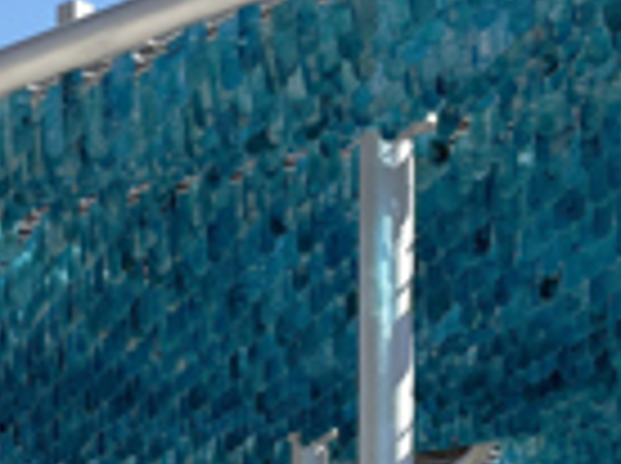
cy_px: 563
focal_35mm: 151
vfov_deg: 9.7
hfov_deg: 12.9
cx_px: -32
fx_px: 2704
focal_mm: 5.96
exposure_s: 1/2639
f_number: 1.6
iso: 50
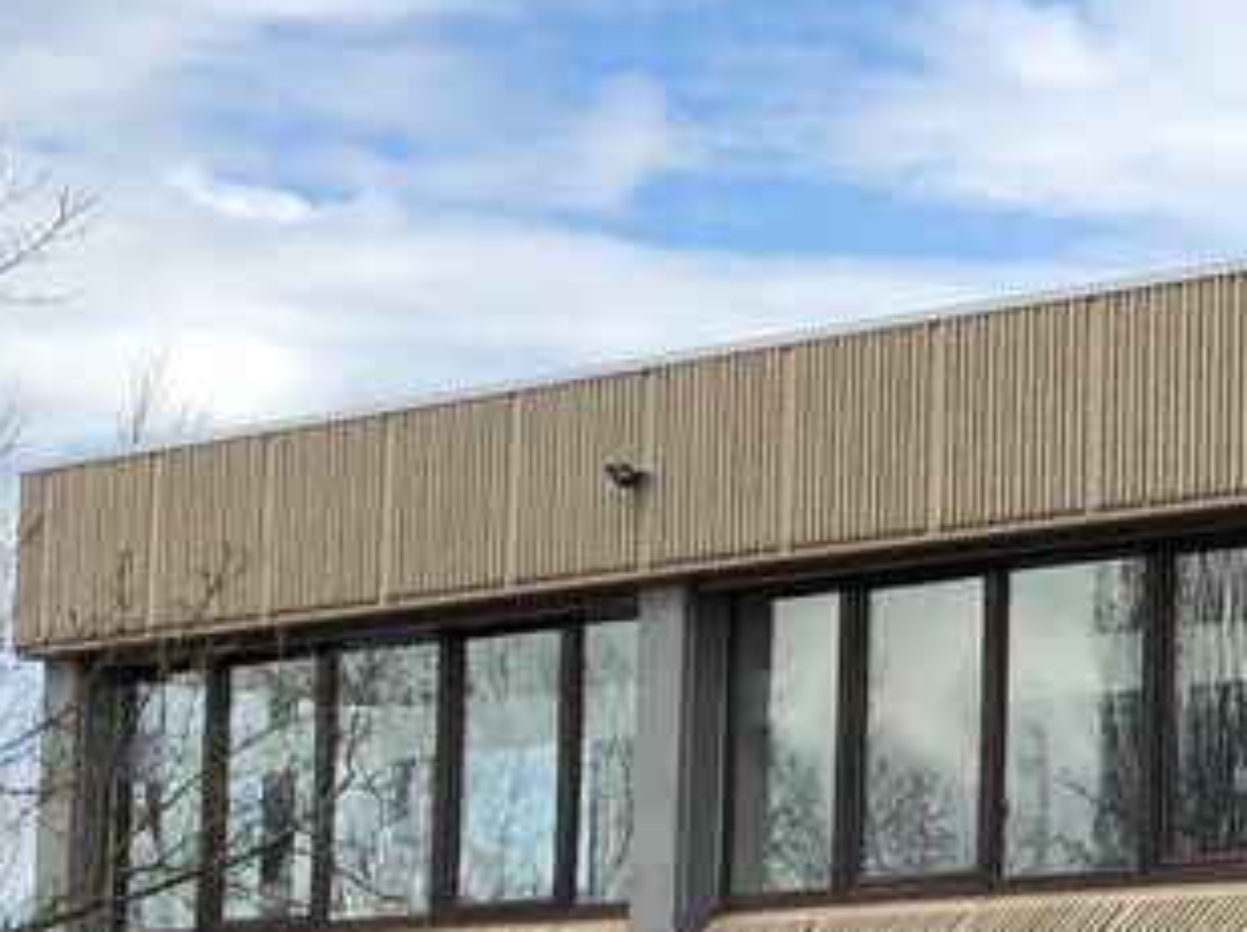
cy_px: 916
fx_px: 4570
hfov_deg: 13.7
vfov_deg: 11.5
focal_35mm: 127
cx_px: 2329
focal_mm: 3.99
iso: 20
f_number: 1.8
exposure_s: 1/1333
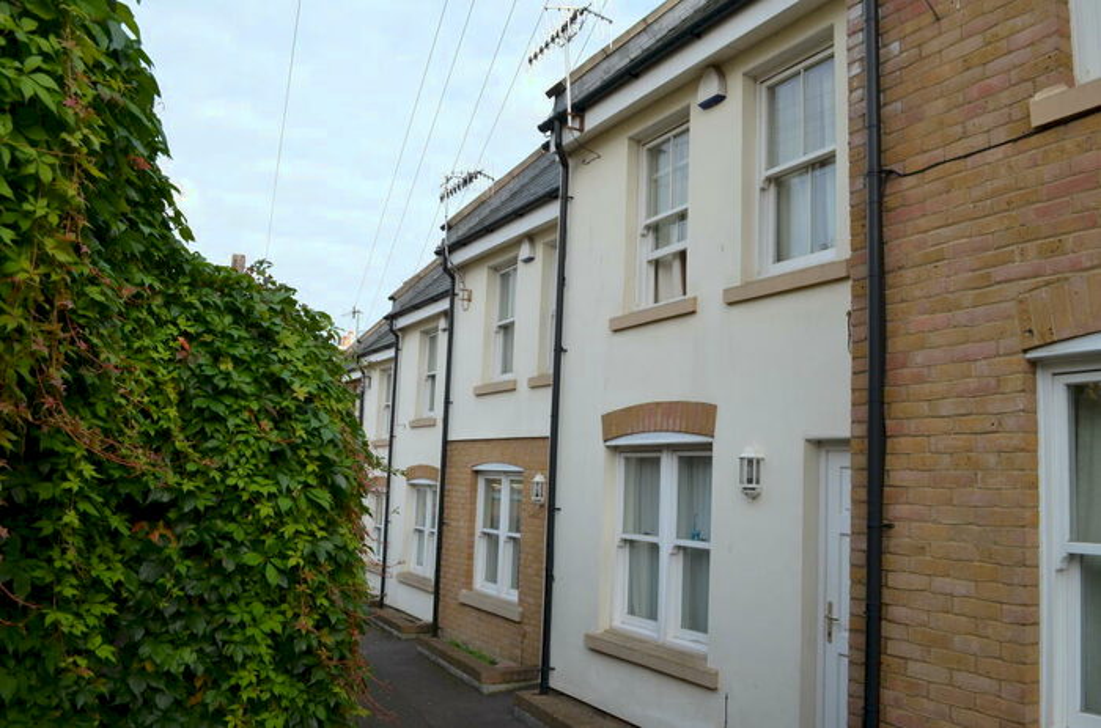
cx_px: 550
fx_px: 915
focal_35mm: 30
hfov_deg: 62.1
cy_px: 364
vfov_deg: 43.4
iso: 200
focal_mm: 20
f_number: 7.1
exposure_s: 1/200
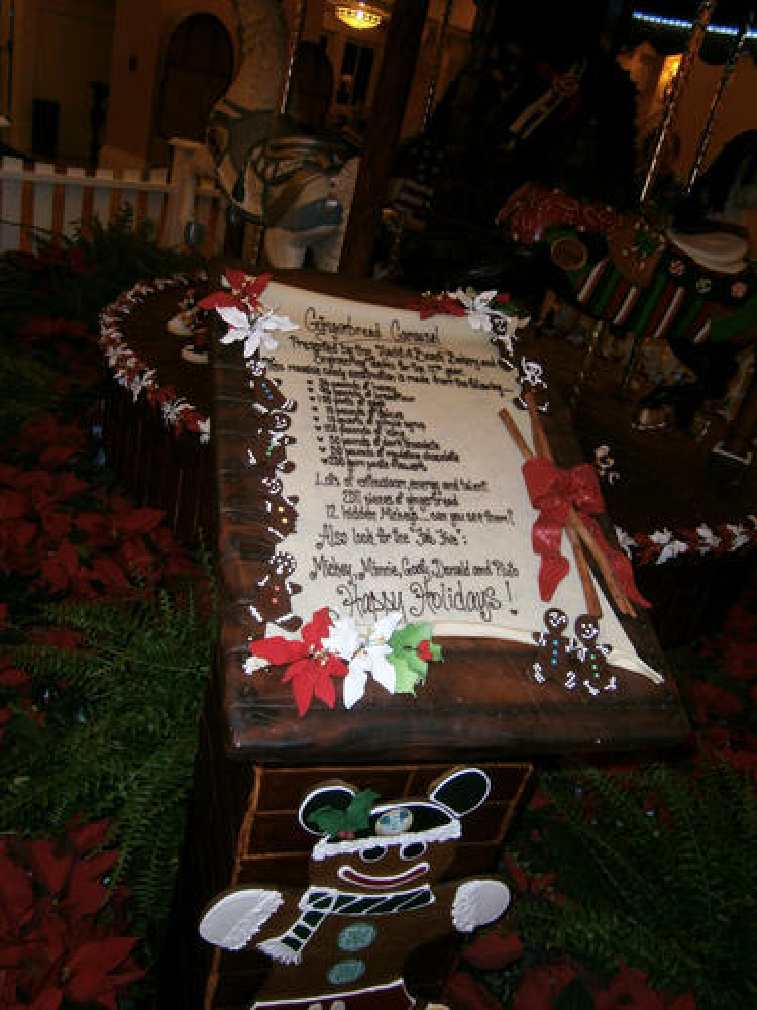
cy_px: 505
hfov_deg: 53.1
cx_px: 378
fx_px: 758
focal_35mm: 26
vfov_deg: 67.3
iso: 125
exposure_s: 1/30
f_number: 2.8
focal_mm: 4.7
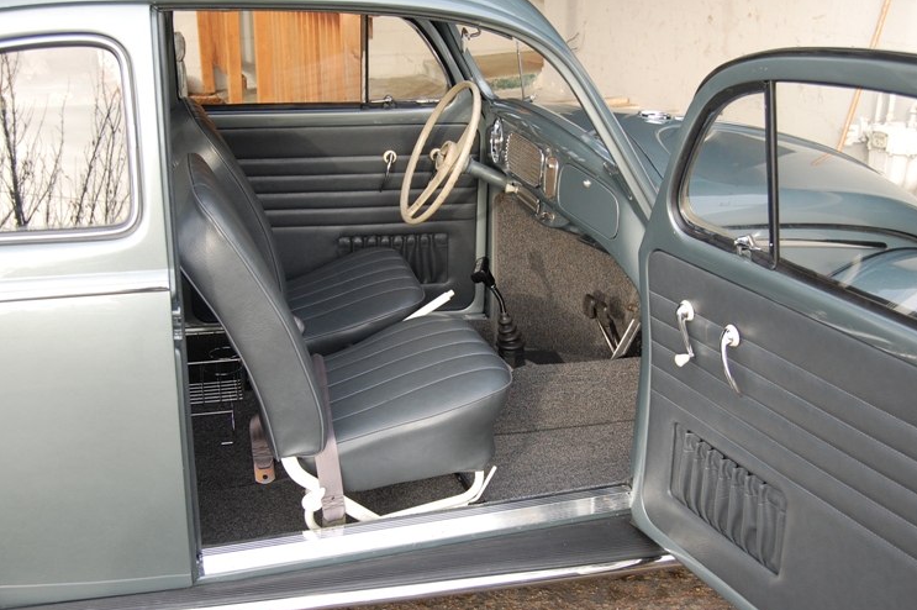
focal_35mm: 42
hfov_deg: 46.4
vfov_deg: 31.8
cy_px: 324
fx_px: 1069
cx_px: 452
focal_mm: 26
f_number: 5.6
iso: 360
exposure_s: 1/125
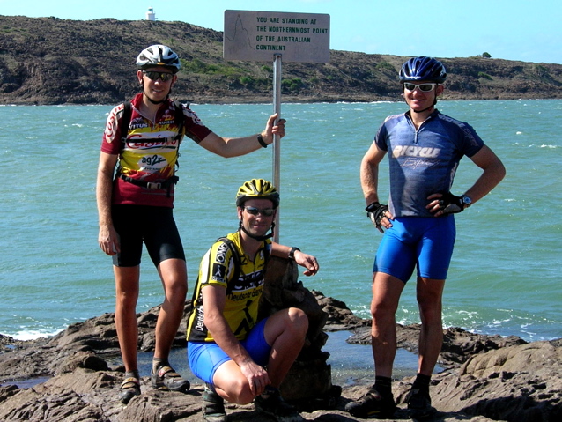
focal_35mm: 64
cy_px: 211
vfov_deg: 22.9
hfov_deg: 30.3
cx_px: 281
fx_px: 1039
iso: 50
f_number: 4.5
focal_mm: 10.6
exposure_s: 1/351
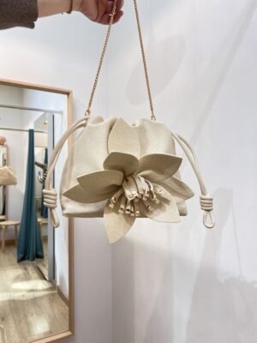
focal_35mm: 26
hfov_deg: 53.1
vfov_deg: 67.3
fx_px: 257
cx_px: 128
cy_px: 172
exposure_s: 1/100
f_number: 1.5
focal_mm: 5.7
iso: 100
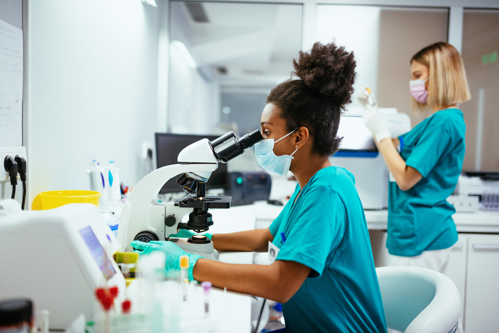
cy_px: 166
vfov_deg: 37.9
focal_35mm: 35
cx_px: 250
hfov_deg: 54.4
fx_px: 485
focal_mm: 35
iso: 500
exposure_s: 1/160
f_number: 1.6
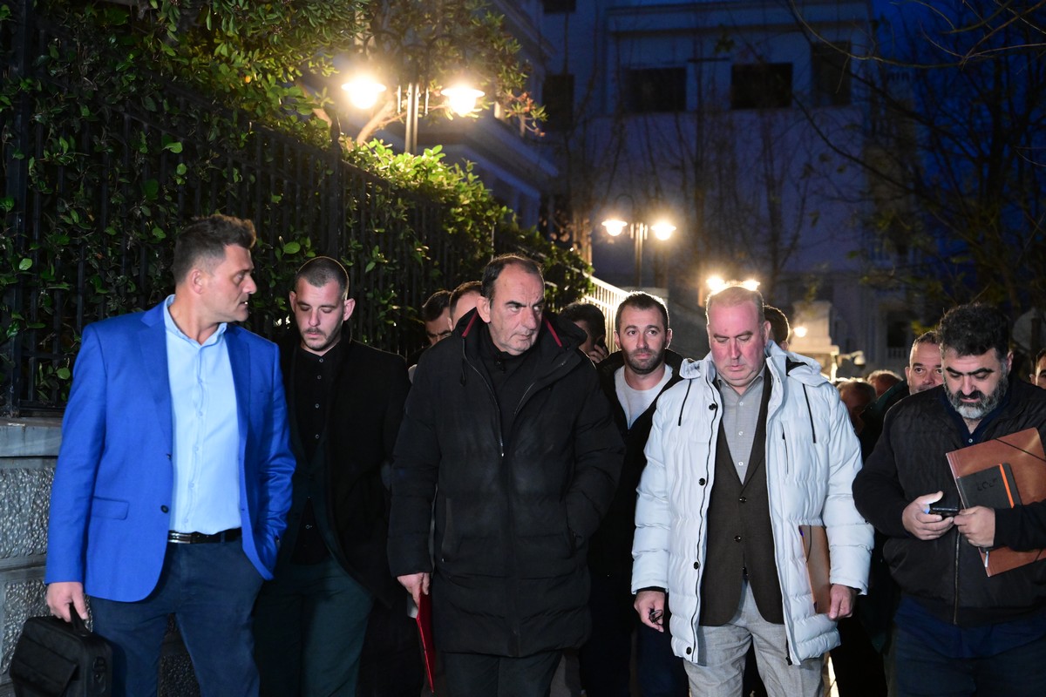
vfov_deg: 26.0
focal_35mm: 52
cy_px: 348
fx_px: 1511
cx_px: 523
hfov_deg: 38.2
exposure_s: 1/160
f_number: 3.5
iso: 8000
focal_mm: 52
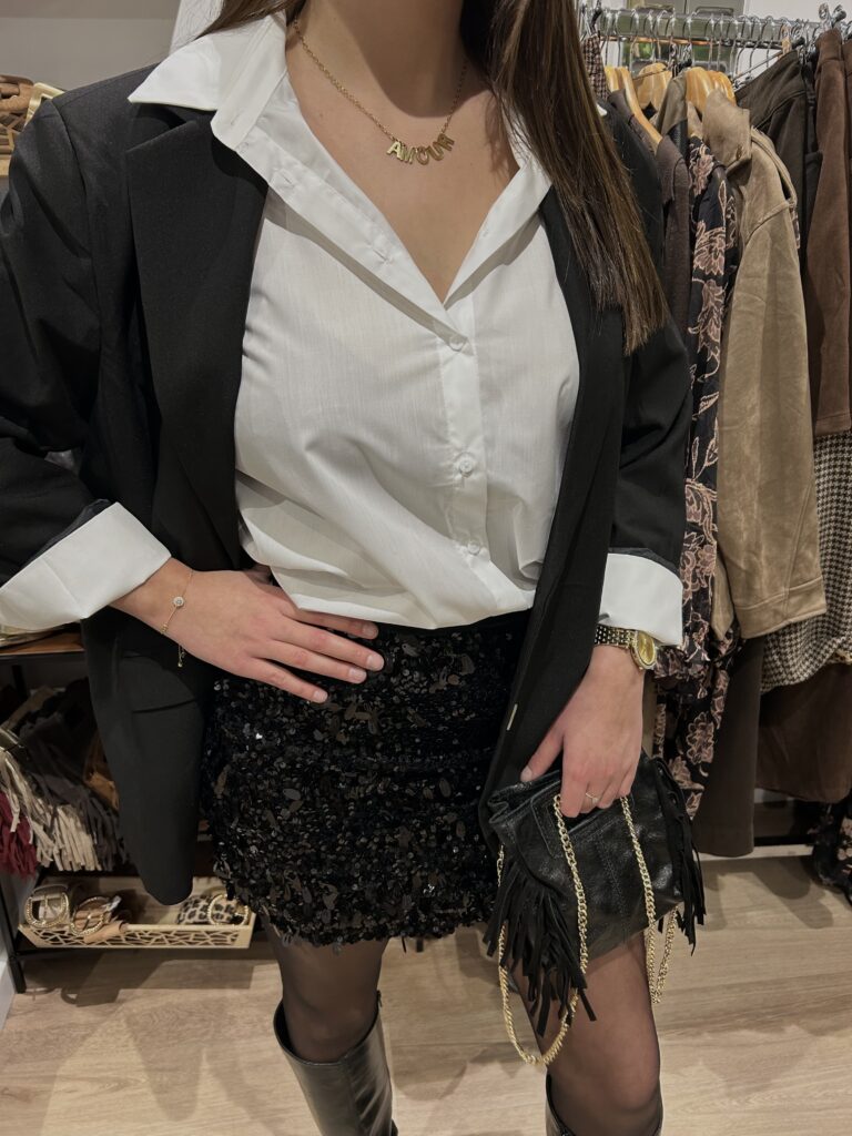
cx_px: 426
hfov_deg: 53.1
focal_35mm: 26
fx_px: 853
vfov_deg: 67.3
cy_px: 568
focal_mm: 5.7
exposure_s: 1/50
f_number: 1.5
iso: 160
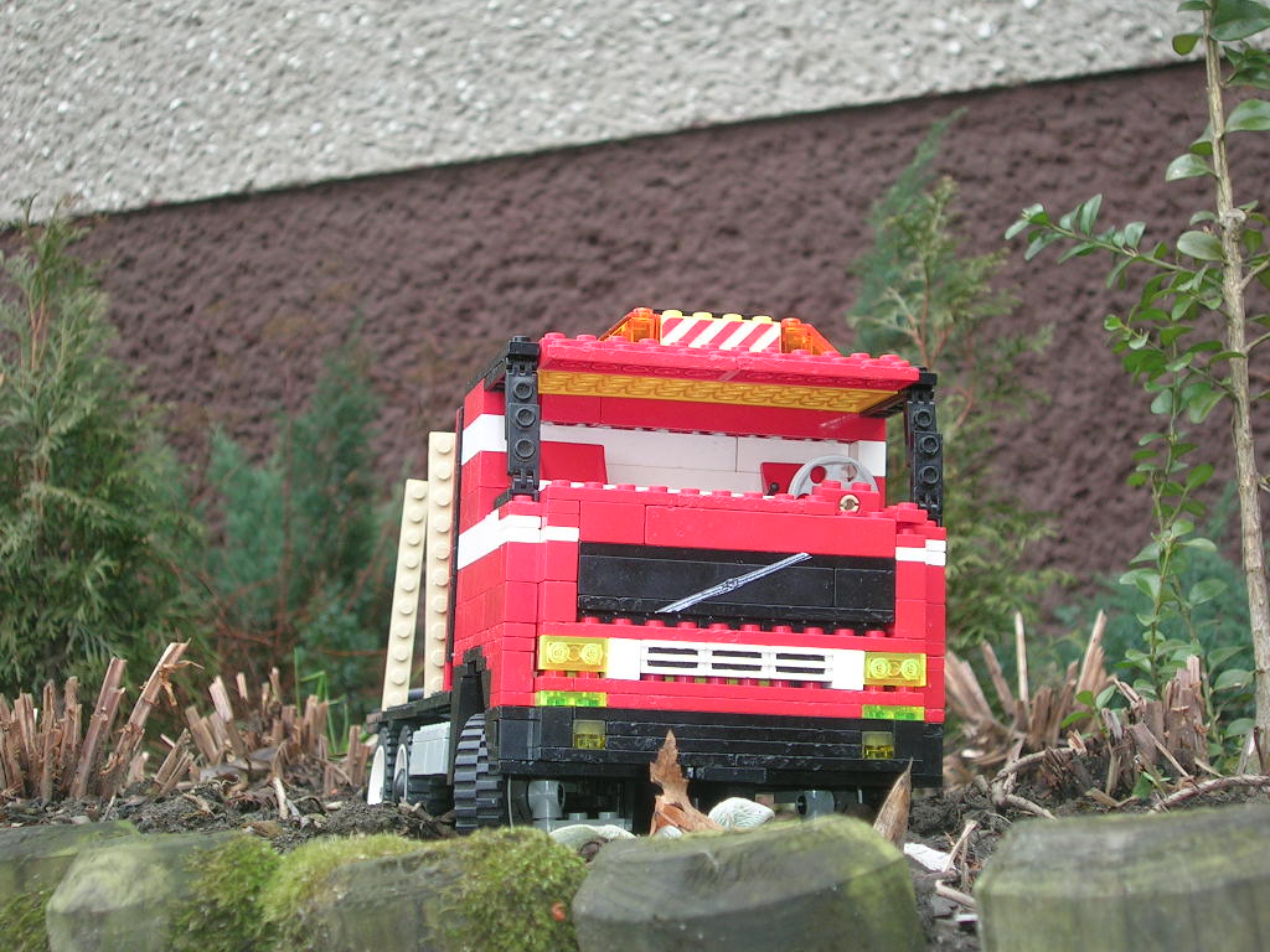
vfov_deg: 24.0
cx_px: 635
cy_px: 476
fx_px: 2238
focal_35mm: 61
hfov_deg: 31.7
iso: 50
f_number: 3.5
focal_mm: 9.3
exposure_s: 1/30
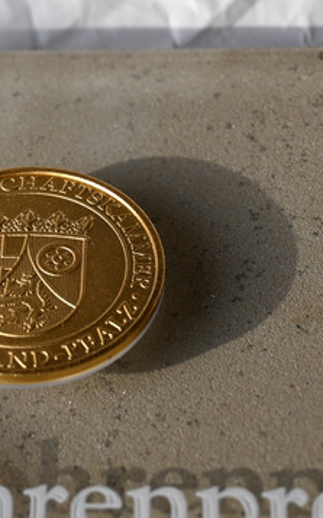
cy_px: 276
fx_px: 1408
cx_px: 46
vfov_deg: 20.8
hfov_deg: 13.0
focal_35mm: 100
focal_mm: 37
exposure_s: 1/250
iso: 200
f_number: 5.6
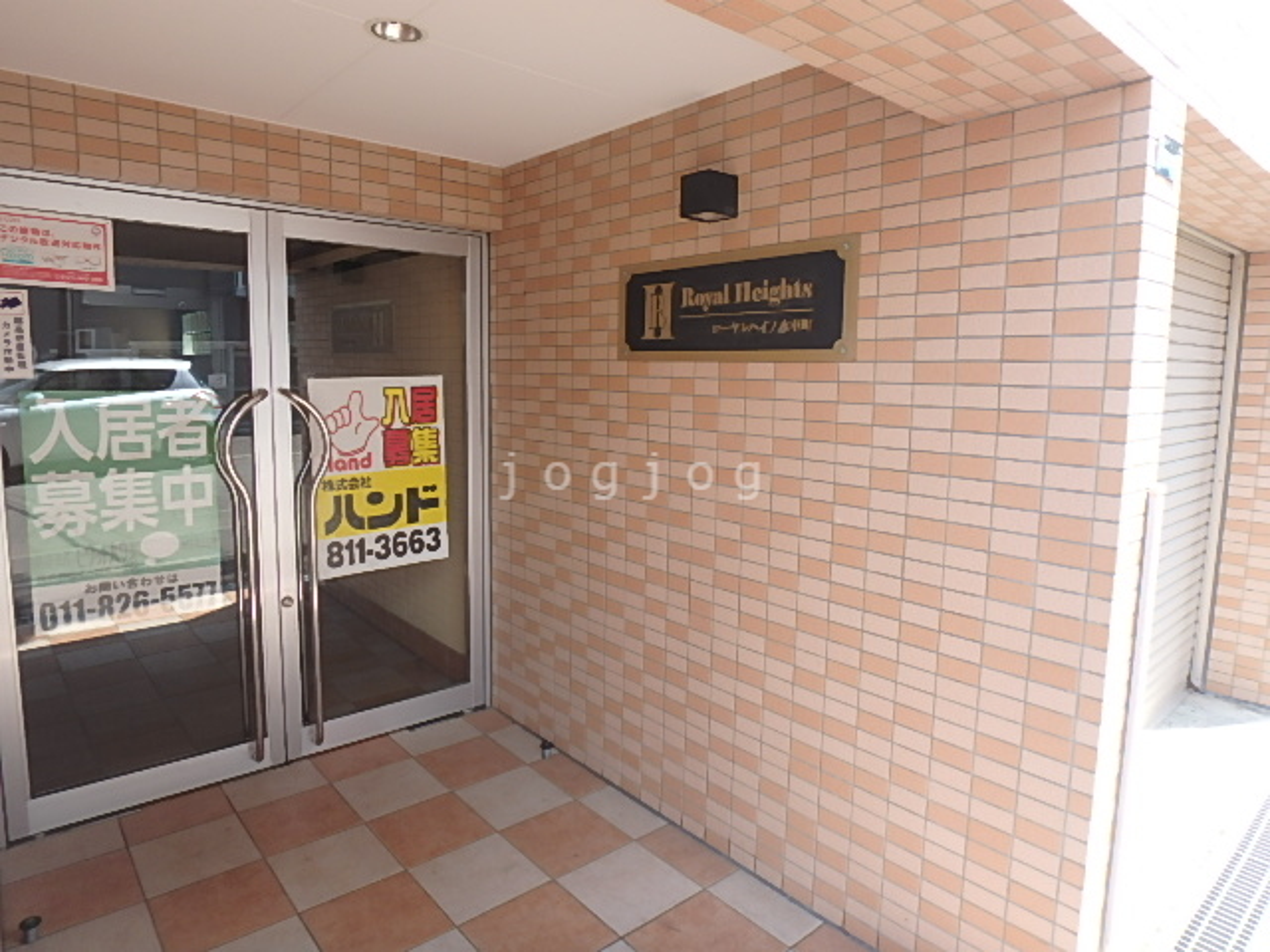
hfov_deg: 79.0
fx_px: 770
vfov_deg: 63.4
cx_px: 635
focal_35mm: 21
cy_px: 476
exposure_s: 1/125
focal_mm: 3.7
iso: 125
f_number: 3.5
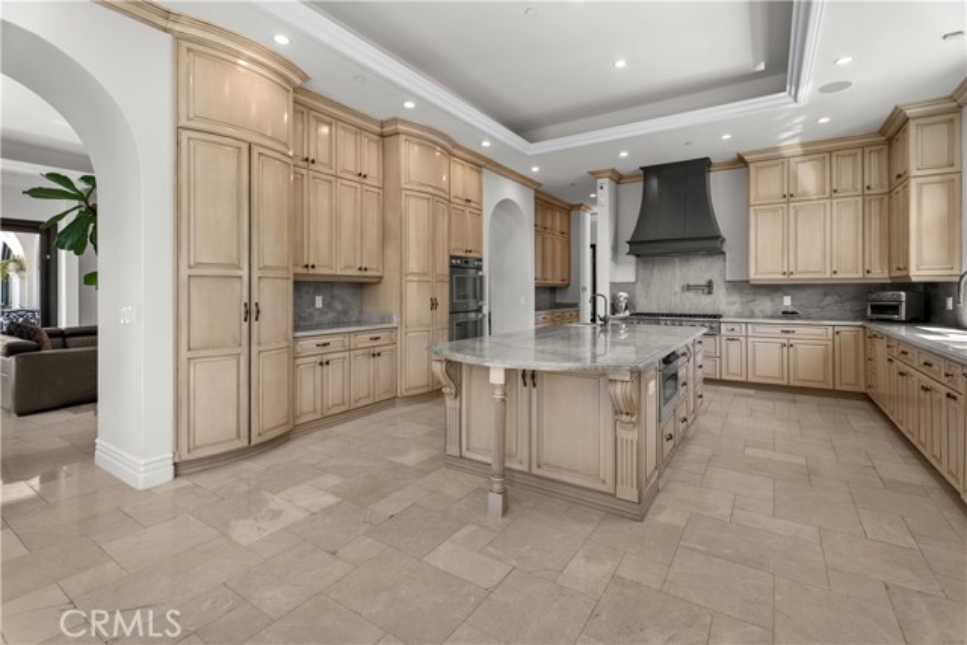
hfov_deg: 96.7
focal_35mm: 16
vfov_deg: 73.8
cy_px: 322
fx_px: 430
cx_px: 484
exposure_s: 1/15
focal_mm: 16
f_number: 8
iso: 800
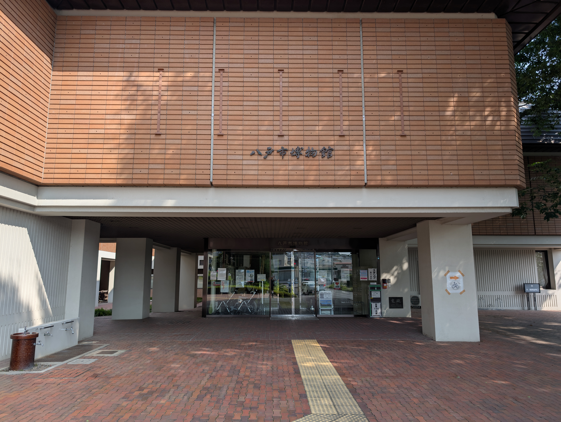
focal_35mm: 24
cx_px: 280
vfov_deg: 56.9
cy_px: 211
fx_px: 390
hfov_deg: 71.5
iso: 19
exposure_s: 1/482
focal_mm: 6.9
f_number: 1.68
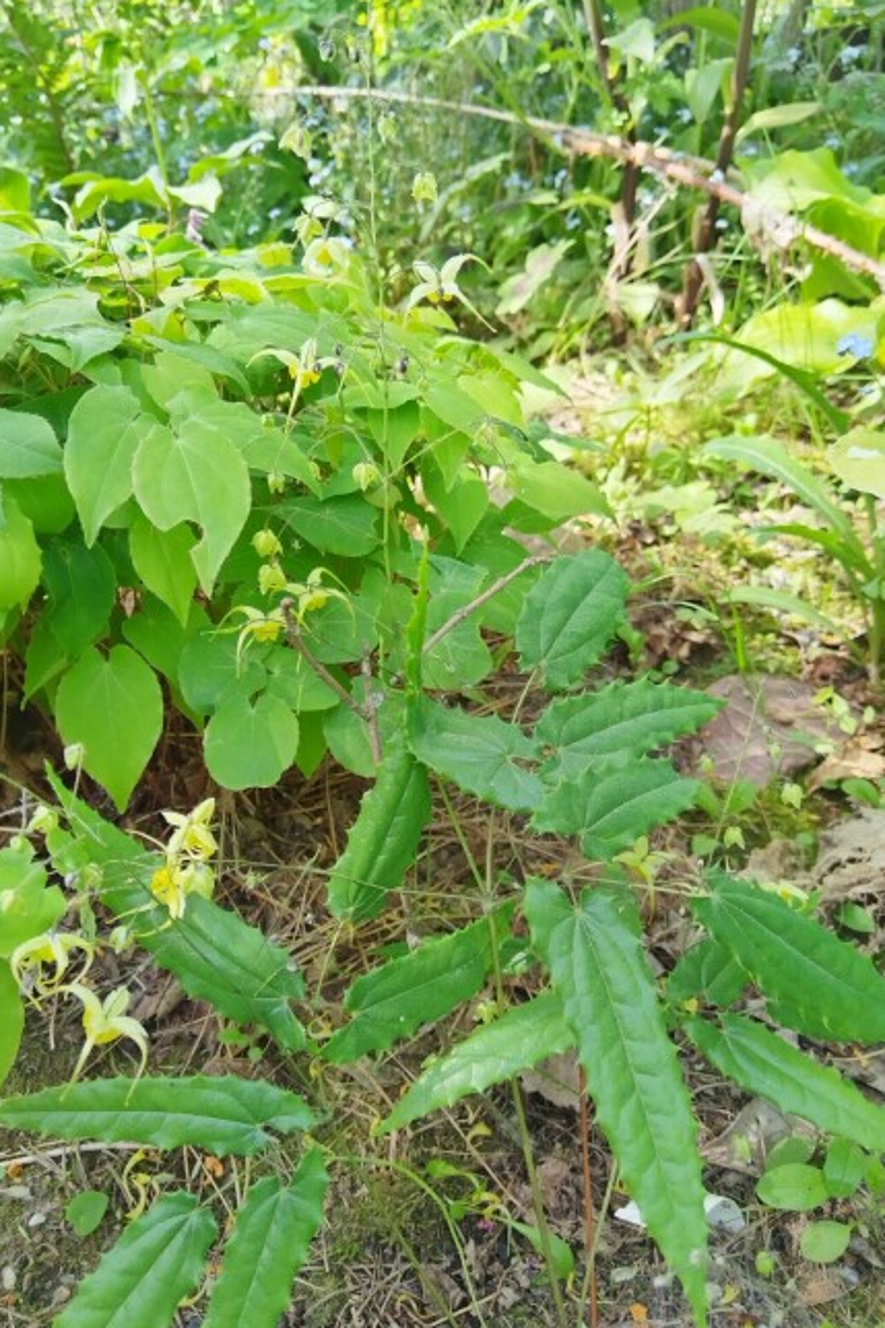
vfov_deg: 65.5
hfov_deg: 46.3
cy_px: 679
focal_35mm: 28
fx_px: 1033
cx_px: 390
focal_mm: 4.95
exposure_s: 1/100
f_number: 1.9
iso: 329
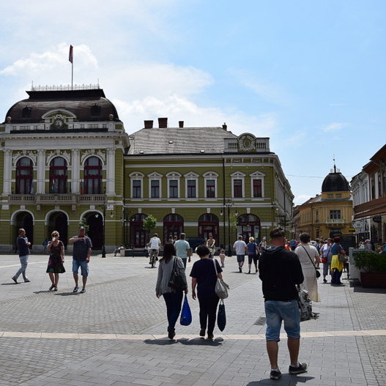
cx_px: 100
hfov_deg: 40.2
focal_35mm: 41
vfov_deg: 41.3
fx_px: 513
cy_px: 191
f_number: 11
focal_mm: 21
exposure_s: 1/500
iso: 250
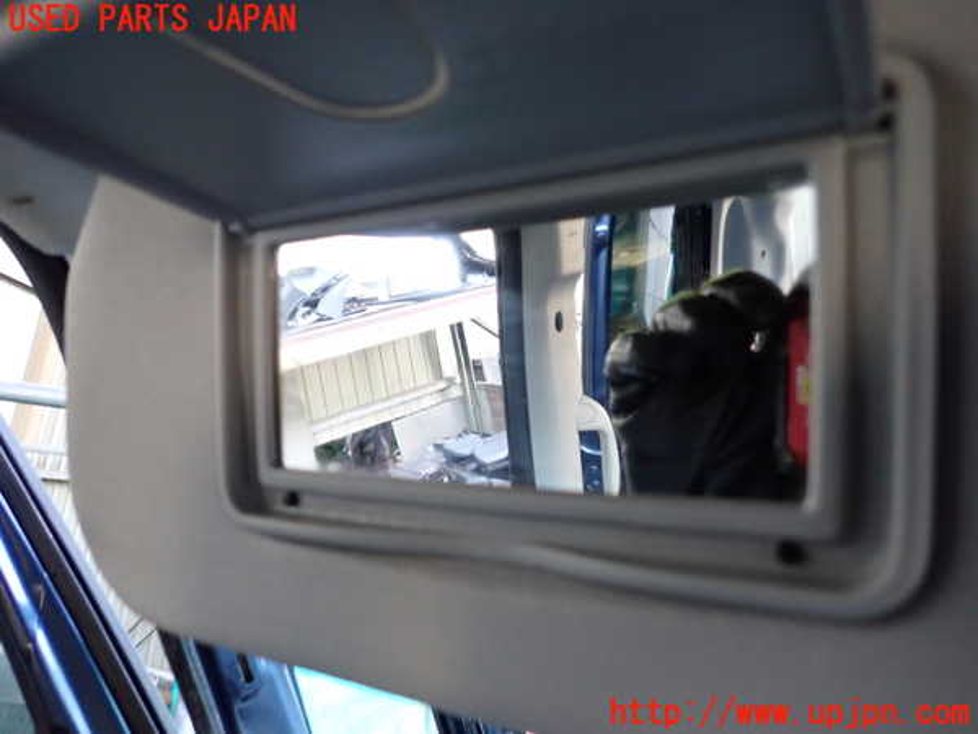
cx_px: 489
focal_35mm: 25
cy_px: 367
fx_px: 706
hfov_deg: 69.4
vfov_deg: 54.9
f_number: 2
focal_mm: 4.5
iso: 640
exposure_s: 1/100
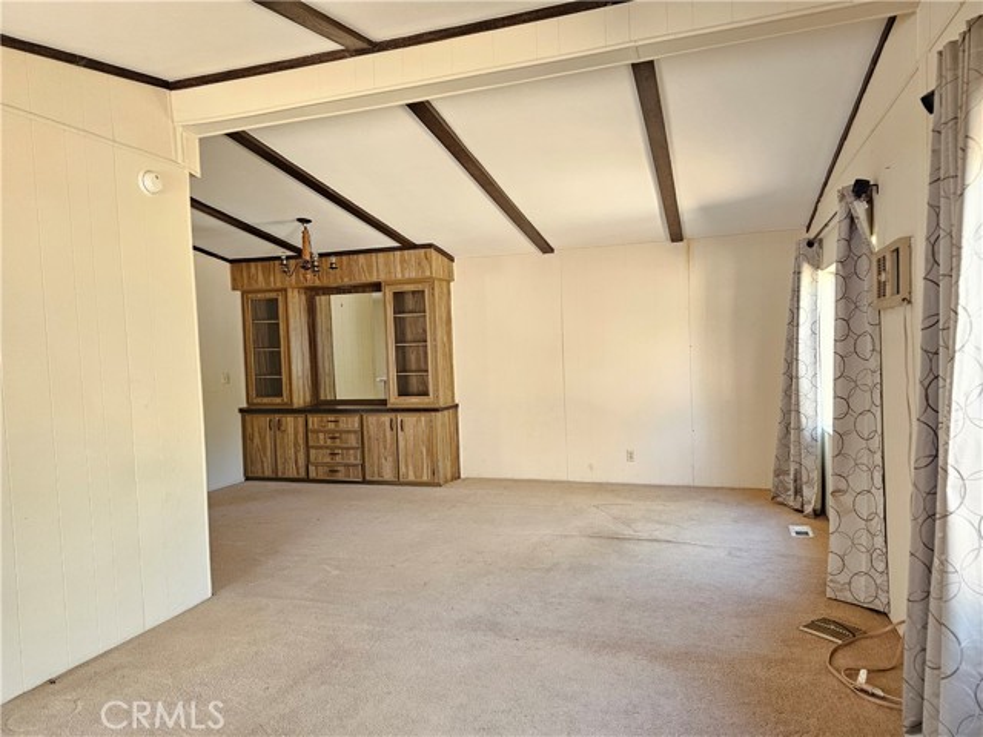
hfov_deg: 73.9
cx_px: 492
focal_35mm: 23
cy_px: 368
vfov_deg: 58.9
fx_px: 653
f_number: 1.7
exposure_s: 1/120
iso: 400
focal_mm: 6.3
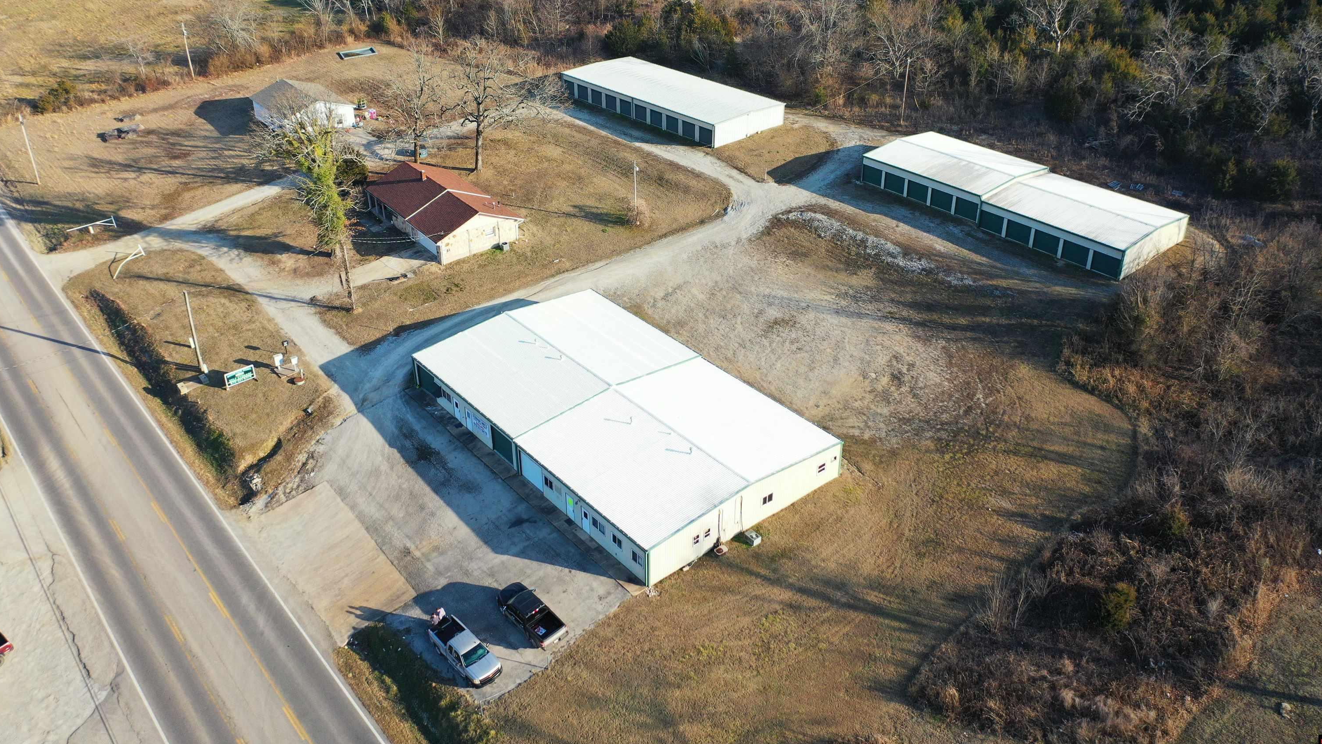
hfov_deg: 64.3
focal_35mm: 30
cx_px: 672
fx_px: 1052
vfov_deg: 38.8
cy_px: 296
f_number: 2.8
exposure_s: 1/800
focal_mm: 10.26
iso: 100
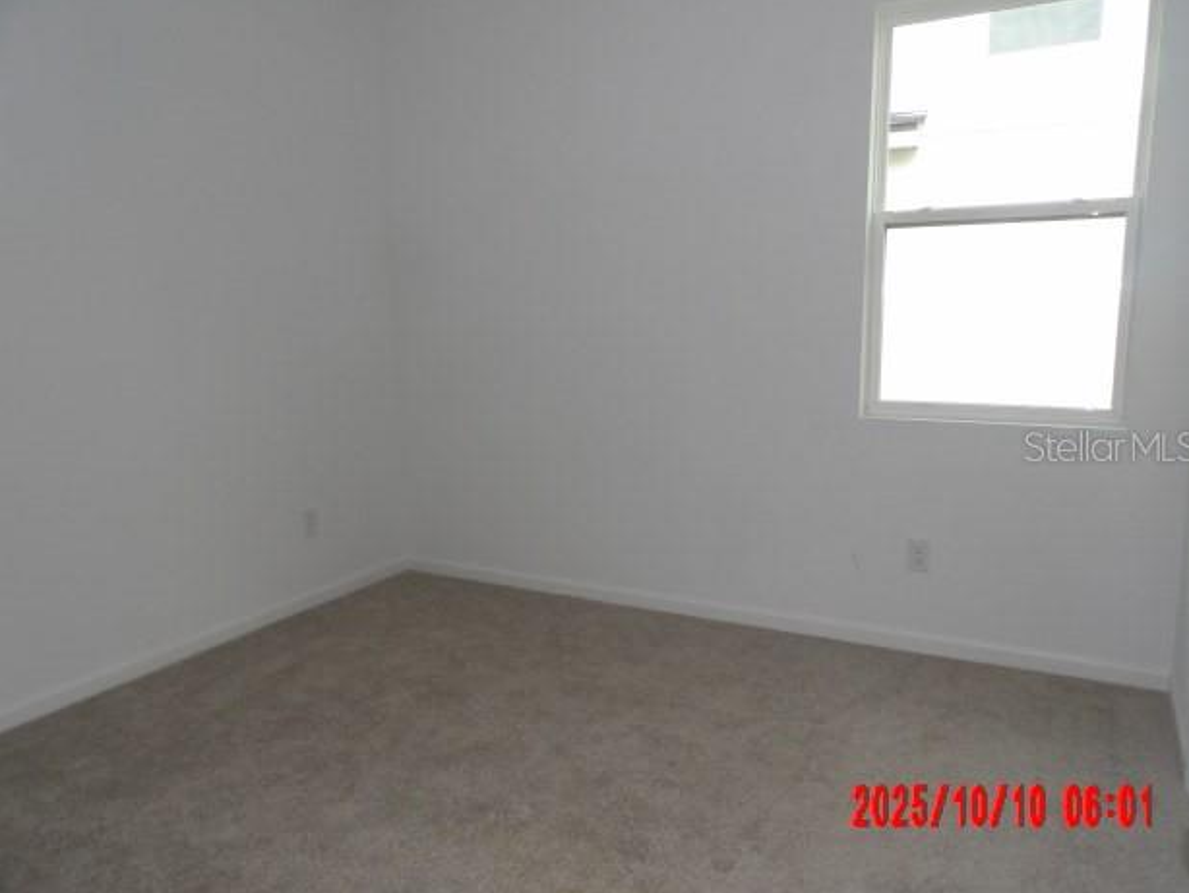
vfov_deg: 54.9
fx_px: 859
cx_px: 587
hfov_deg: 69.4
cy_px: 446
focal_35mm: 25
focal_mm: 4.3
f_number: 3.2
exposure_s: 1/33
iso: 200
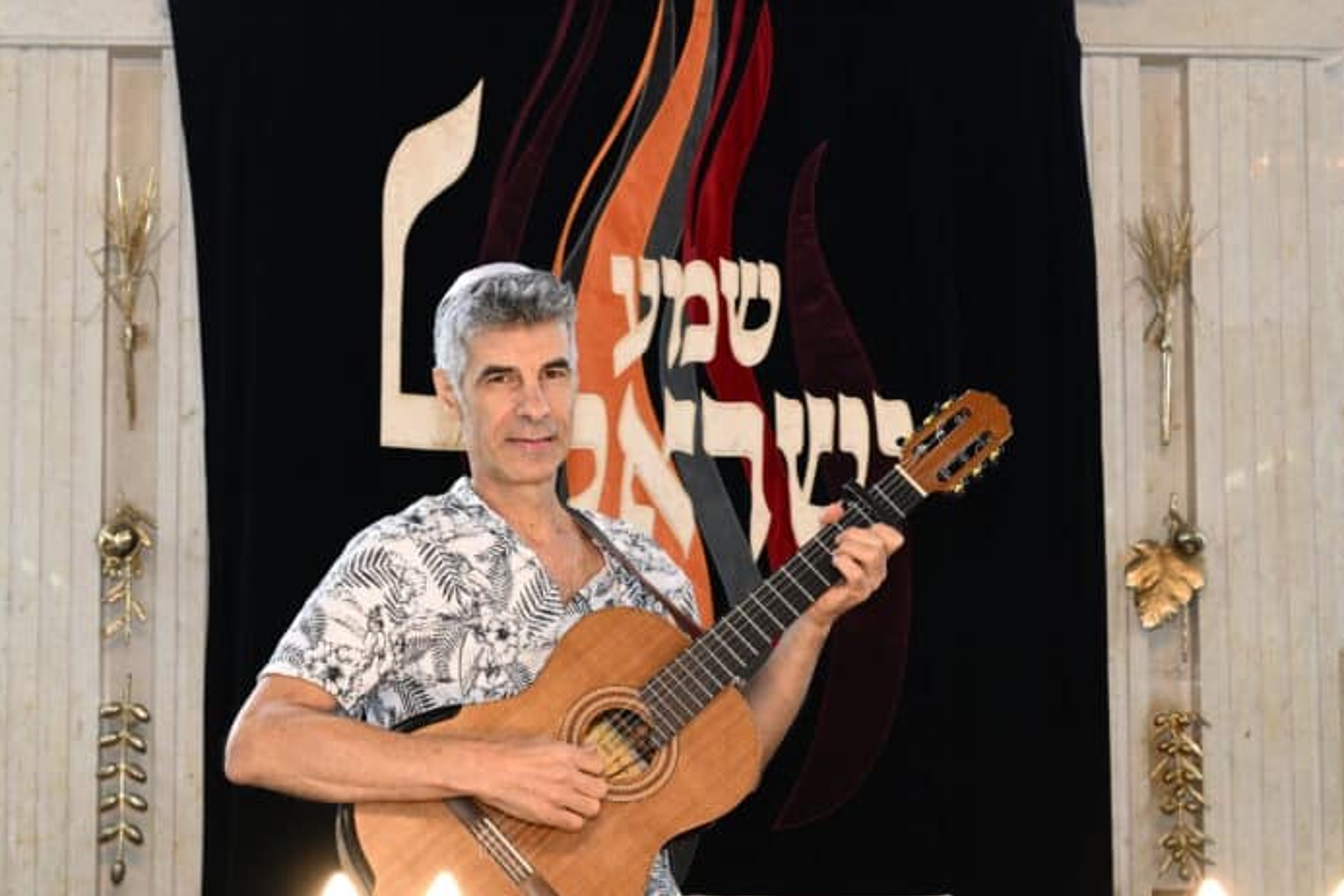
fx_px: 2538
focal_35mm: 68
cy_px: 565
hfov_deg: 29.6
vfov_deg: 20.0
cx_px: 551
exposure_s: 1/200
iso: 2000
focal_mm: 46
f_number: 5
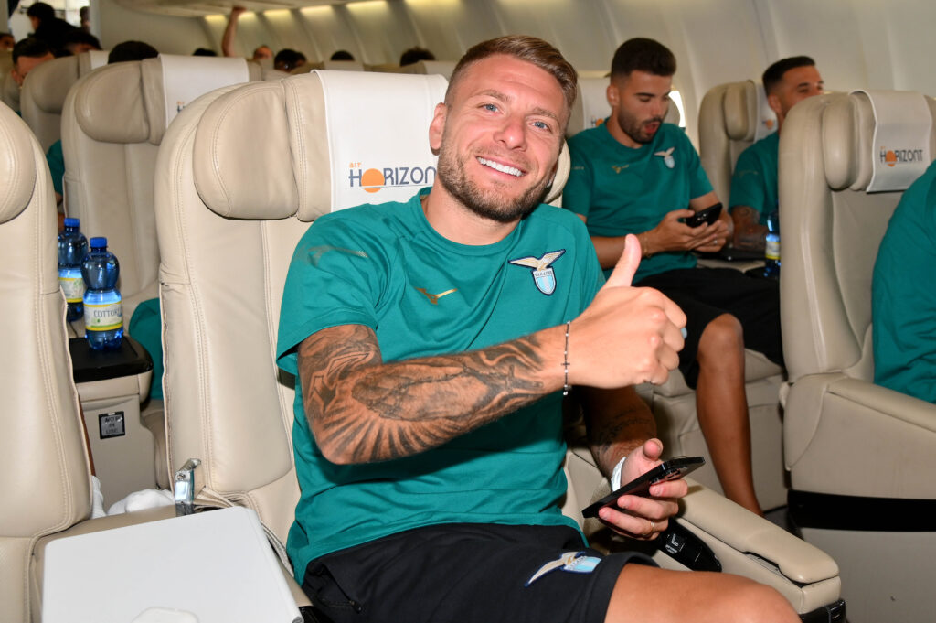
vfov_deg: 43.5
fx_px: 779
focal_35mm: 30
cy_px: 312
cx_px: 468
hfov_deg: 62.0
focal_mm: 30
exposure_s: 1/320
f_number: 5
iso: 640
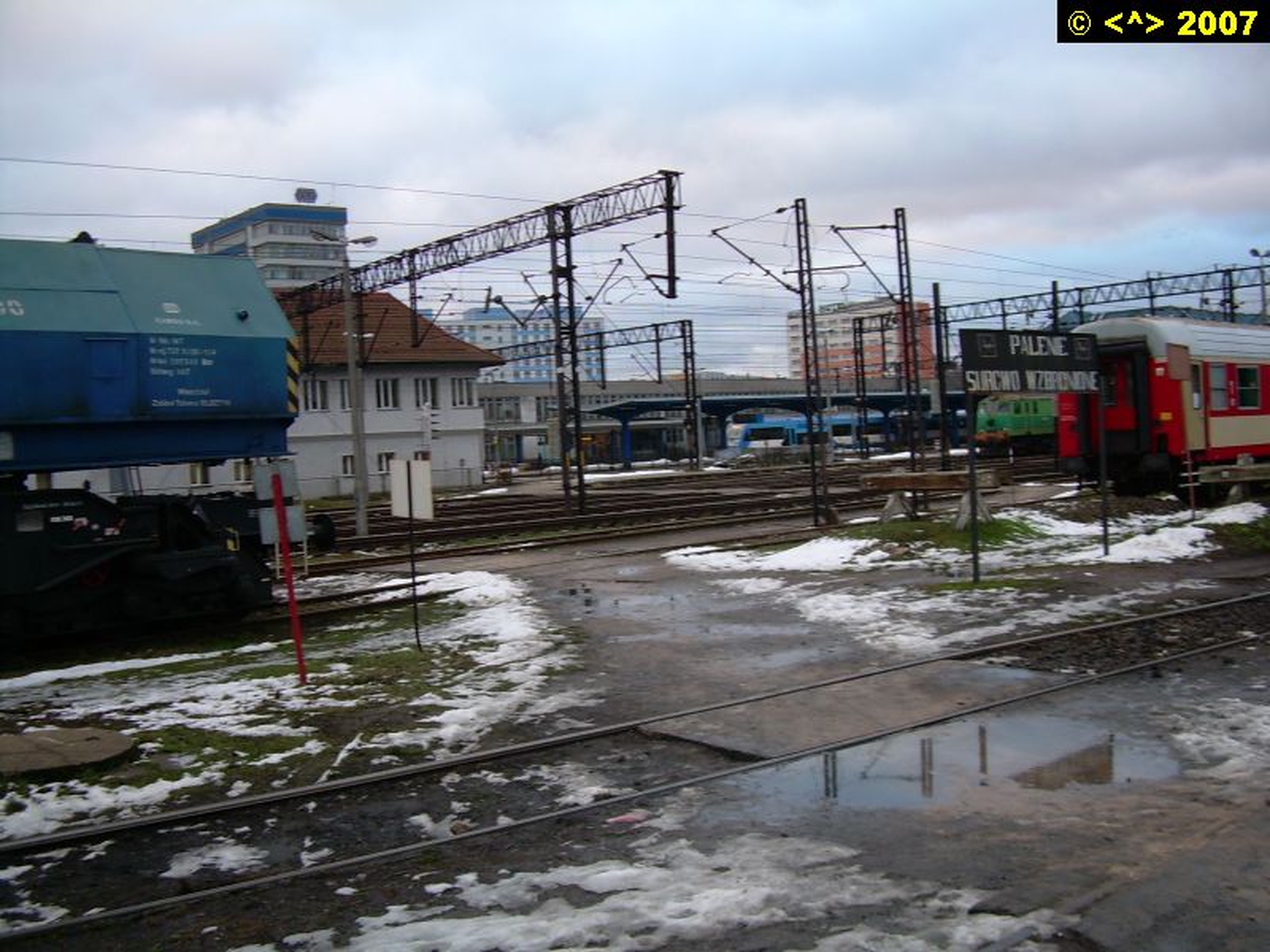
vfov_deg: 37.7
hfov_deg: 49.0
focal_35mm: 38
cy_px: 476
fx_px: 1394
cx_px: 635
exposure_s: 1/38.9
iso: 50
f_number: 2.8
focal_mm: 6.3
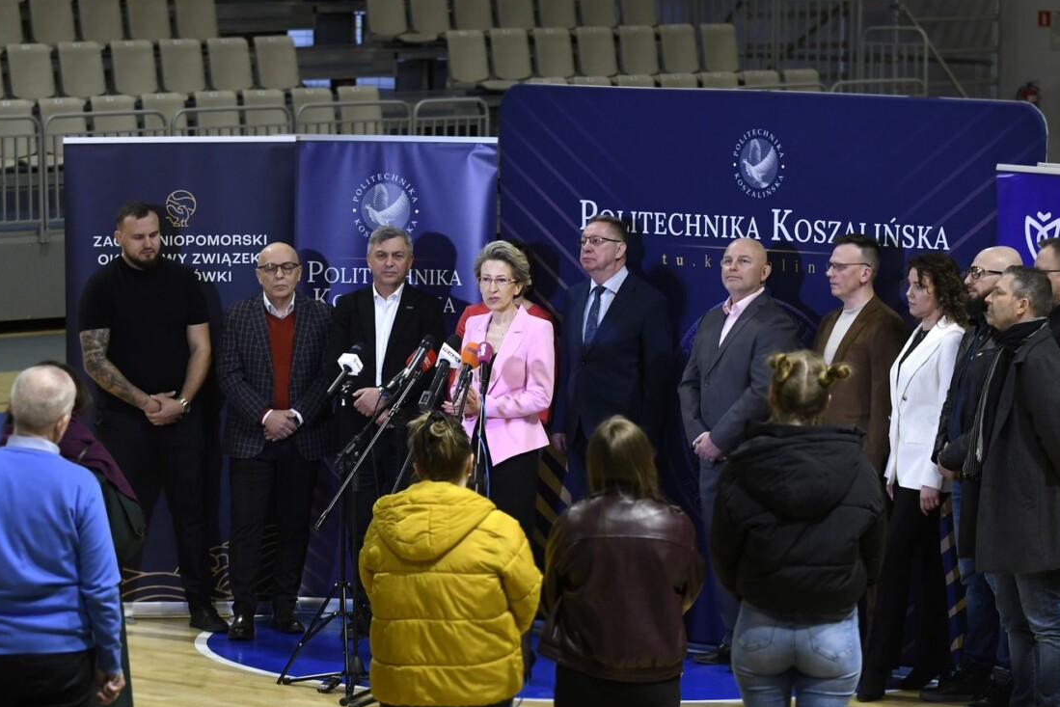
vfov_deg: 6.9
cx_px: 398
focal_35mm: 199
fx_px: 5860
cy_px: 512
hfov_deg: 10.3
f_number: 4.5
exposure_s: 1/125
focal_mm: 90
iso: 1250
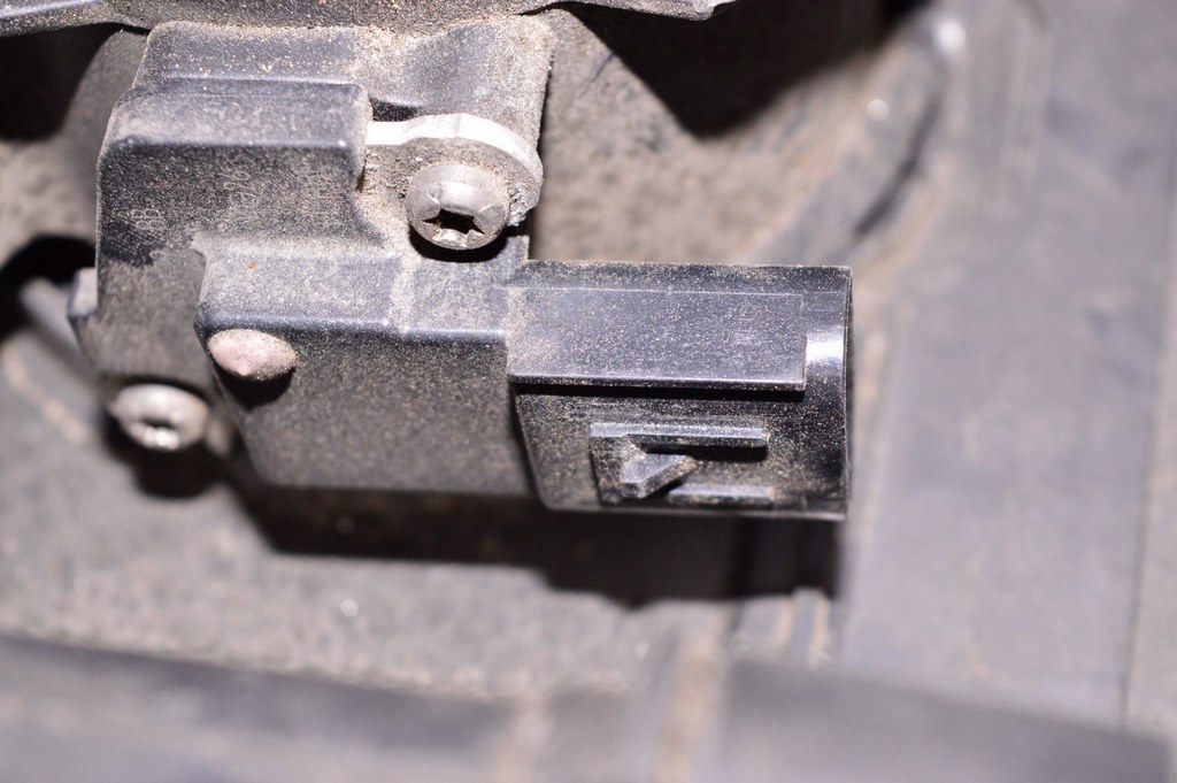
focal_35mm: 72
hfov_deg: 28.1
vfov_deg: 18.9
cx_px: 588
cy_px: 392
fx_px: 2352
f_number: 8
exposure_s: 1/200
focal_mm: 48
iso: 1600
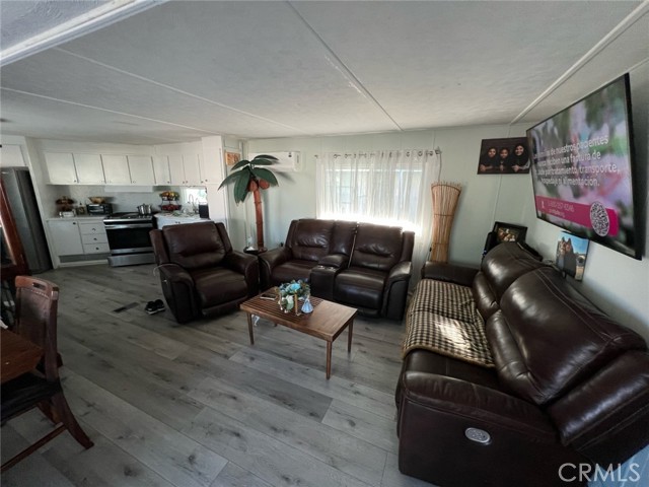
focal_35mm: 13
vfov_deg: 89.9
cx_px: 324
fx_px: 244
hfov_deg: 106.2
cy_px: 244
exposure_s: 1/60
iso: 200
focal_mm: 1.57
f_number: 1.8
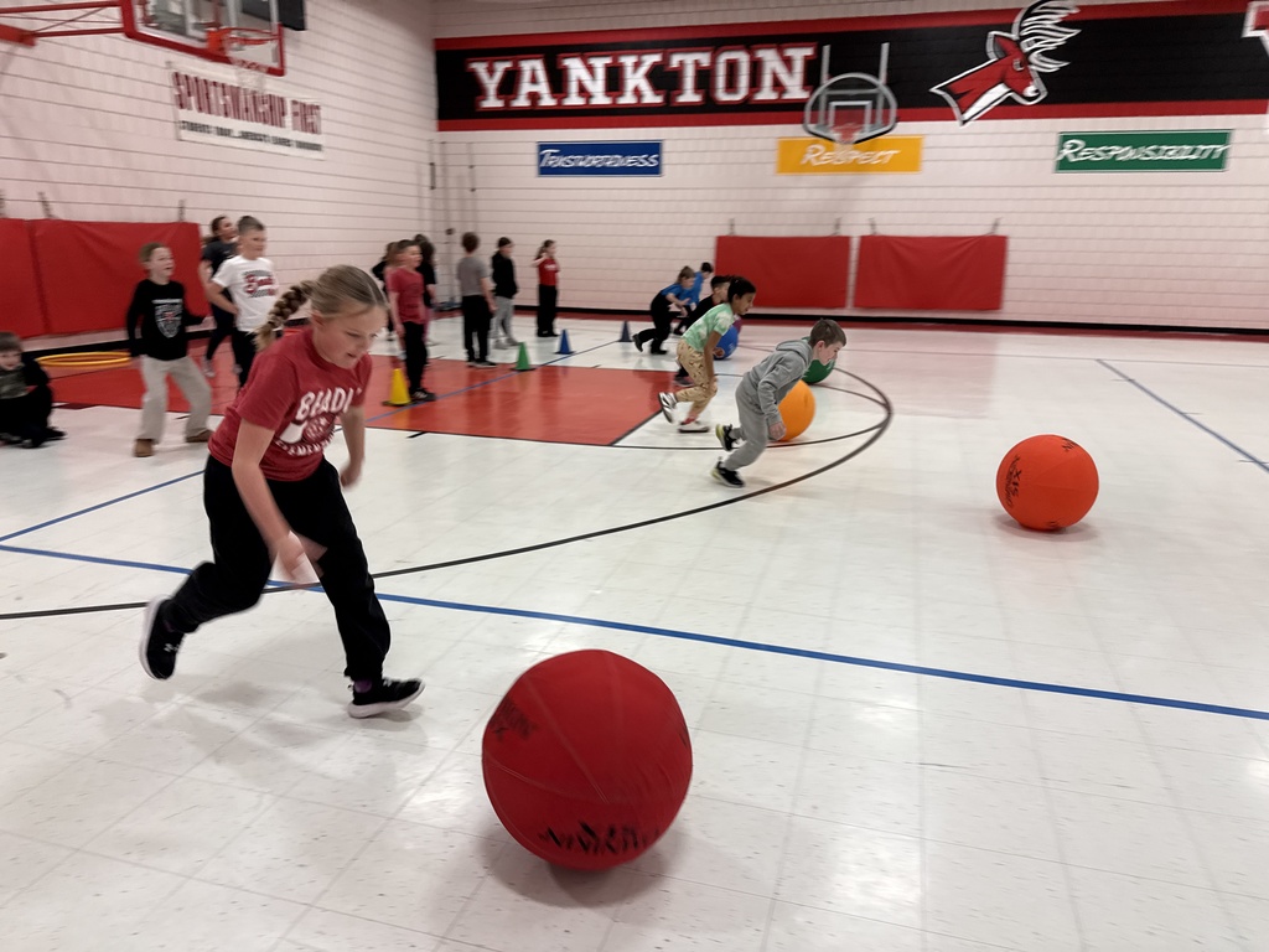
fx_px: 880
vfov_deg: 56.8
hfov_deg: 71.6
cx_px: 634
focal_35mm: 24
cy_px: 476
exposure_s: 1/60
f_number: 1.78
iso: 125
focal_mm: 6.76
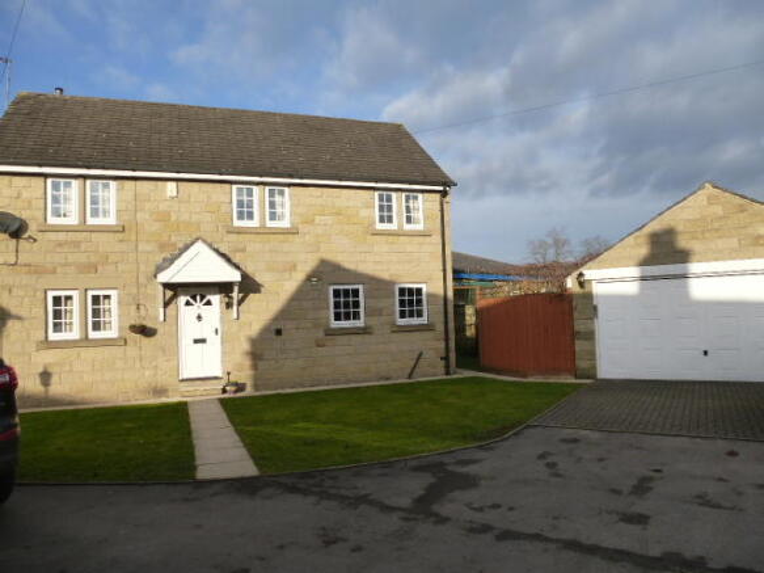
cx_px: 382
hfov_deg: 71.6
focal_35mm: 24
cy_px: 286
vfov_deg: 56.8
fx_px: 530
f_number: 4
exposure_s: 1/800
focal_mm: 4.3
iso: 160
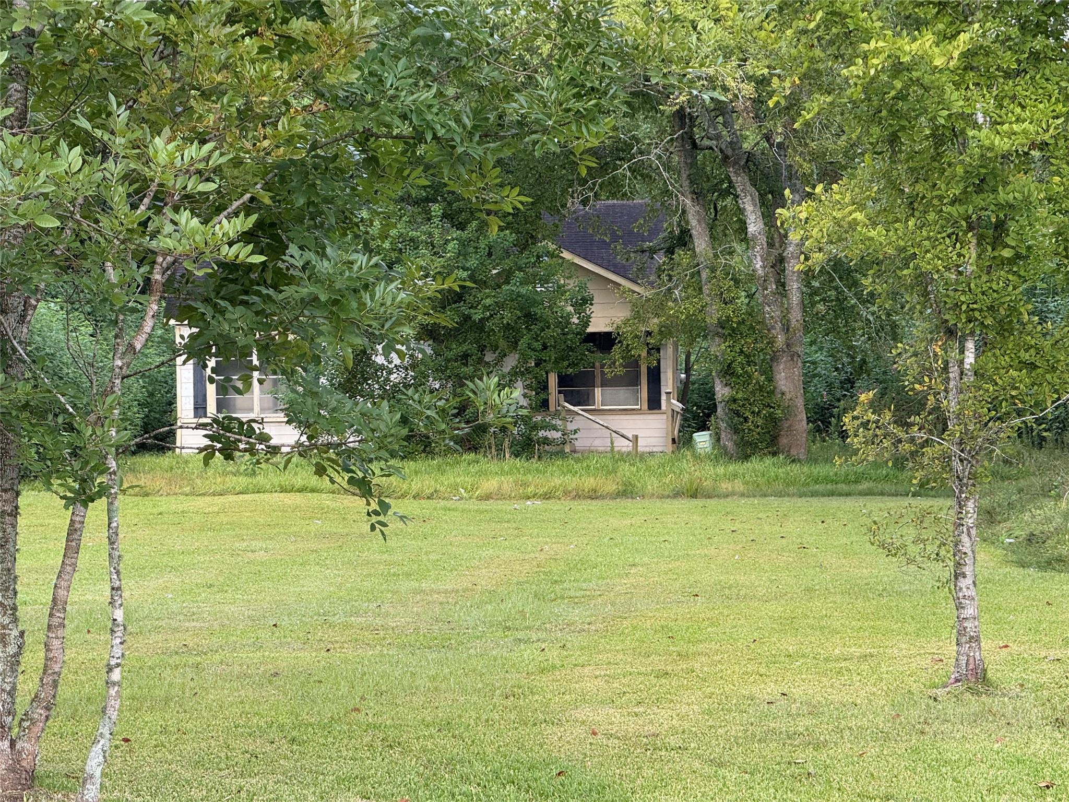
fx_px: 3706
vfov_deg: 12.3
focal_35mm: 120
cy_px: 401
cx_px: 534
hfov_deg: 16.4
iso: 64
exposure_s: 1/106
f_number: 2.8
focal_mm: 15.66
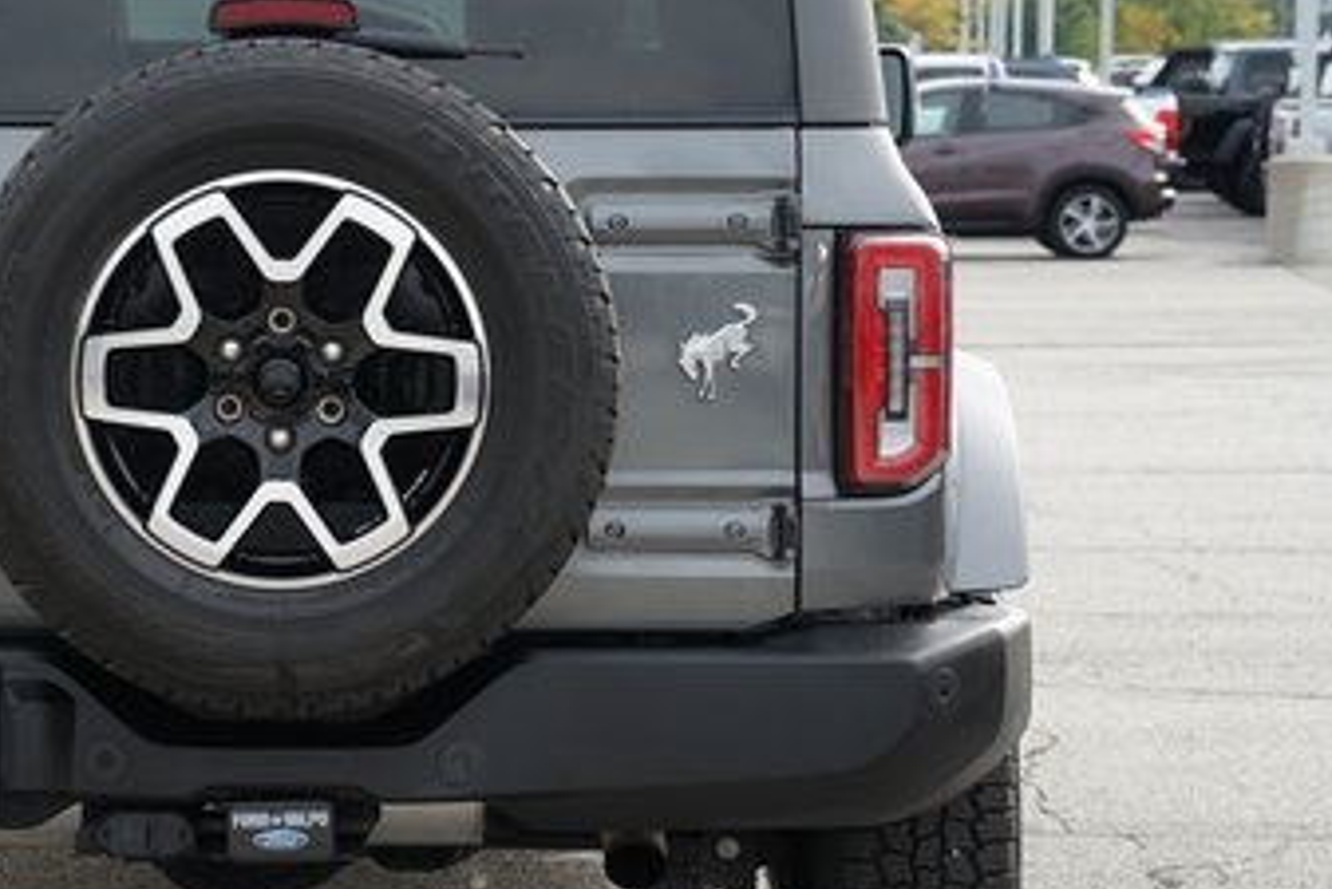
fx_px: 4923
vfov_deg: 10.3
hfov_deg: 15.3
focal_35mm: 133
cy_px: 397
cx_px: 296
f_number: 8
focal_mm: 70
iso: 100
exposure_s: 1/125
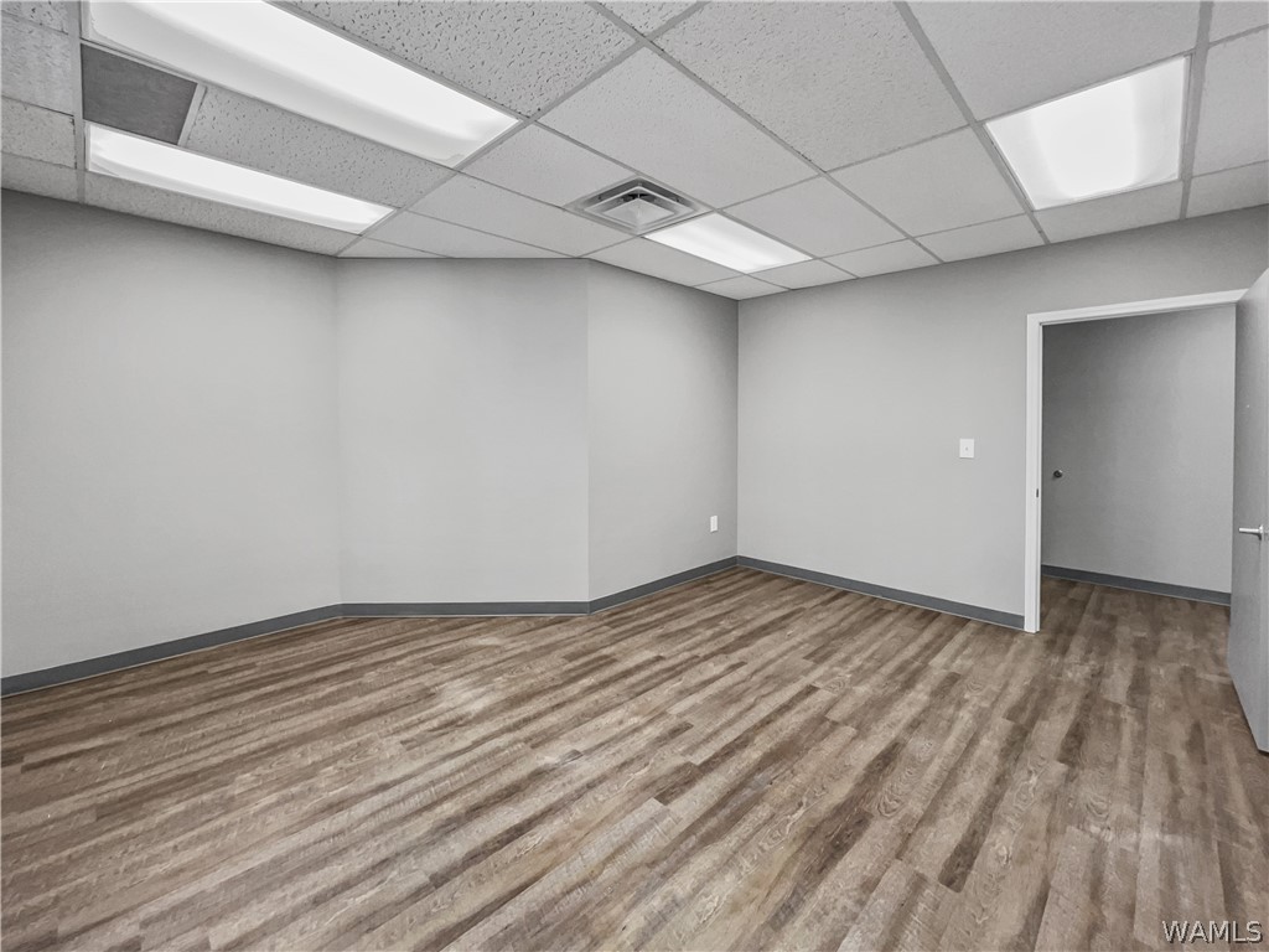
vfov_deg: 89.9
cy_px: 476
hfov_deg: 106.2
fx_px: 477
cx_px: 634
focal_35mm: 13
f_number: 1.8
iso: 80
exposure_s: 1/30
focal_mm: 1.57
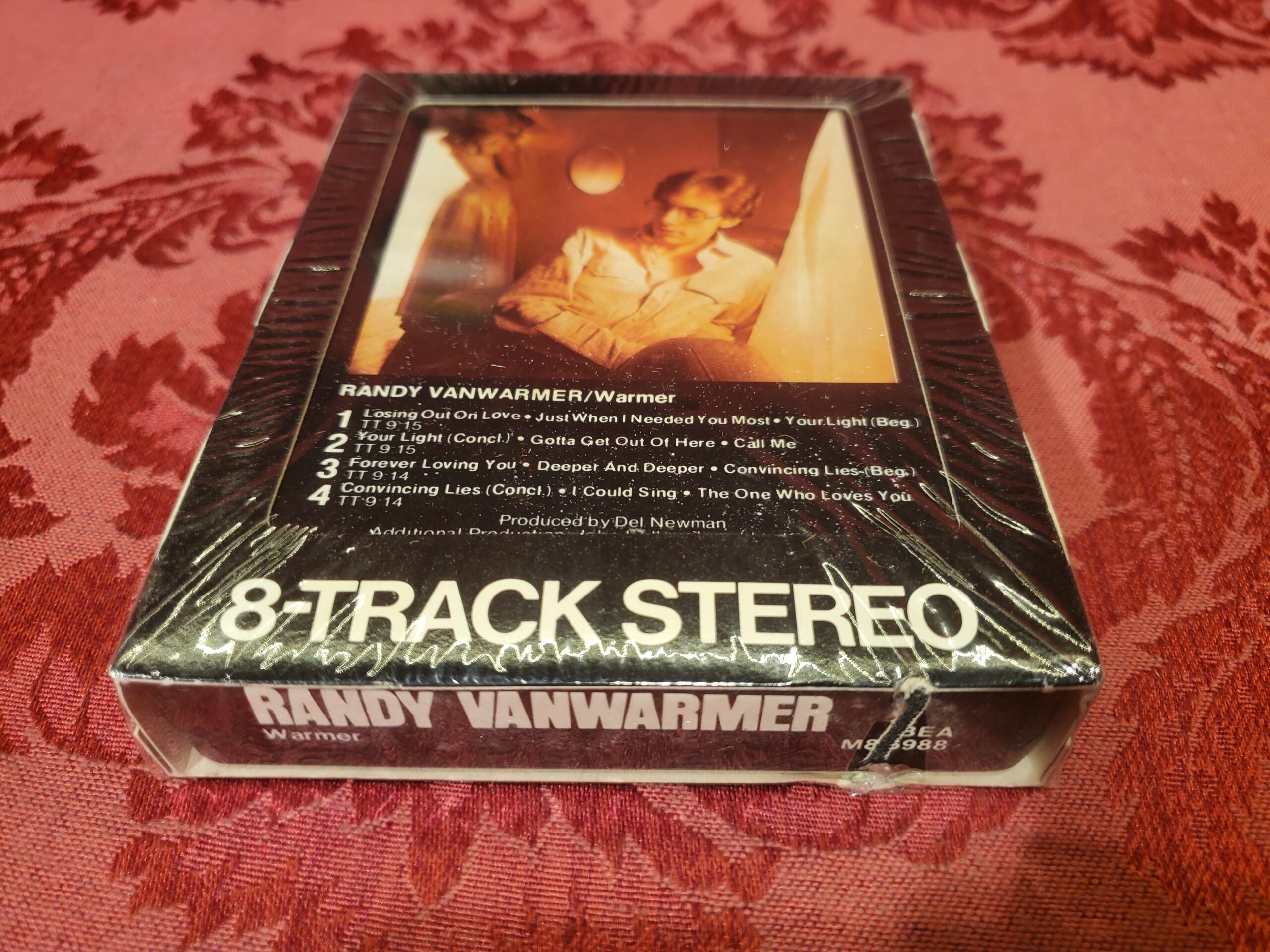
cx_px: 635
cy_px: 476
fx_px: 954
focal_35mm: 26
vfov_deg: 53.1
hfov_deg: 67.3
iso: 100
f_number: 1.5
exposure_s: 1/120
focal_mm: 4.3
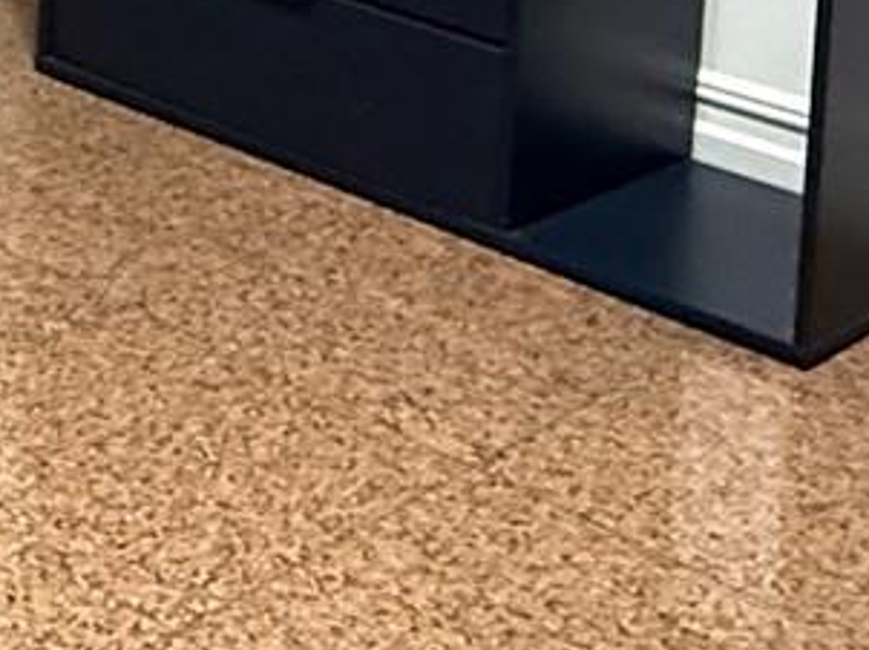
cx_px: -127
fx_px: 2383
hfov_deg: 19.6
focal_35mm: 95
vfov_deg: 13.7
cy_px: -546
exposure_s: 1/41
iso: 640
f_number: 2.2
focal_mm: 2.22
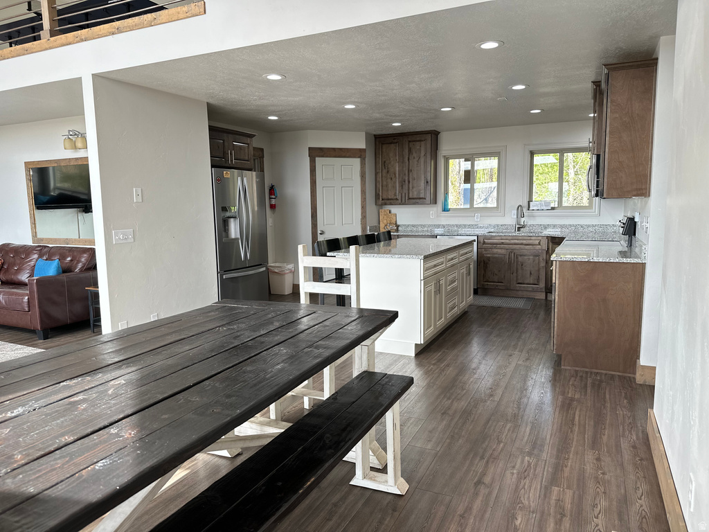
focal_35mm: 24
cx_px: 354
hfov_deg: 71.6
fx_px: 492
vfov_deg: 56.8
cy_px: 266
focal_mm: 6.86
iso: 100
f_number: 1.78
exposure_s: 1/120
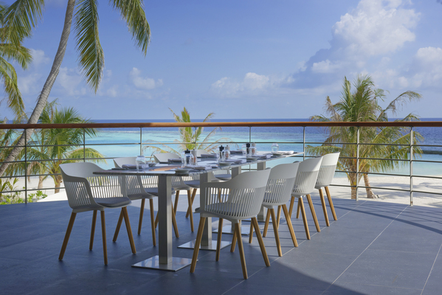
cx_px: 221
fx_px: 639
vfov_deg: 26.0
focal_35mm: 52
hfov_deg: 38.2
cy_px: 148
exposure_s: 1/640
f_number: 9
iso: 200
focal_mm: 52
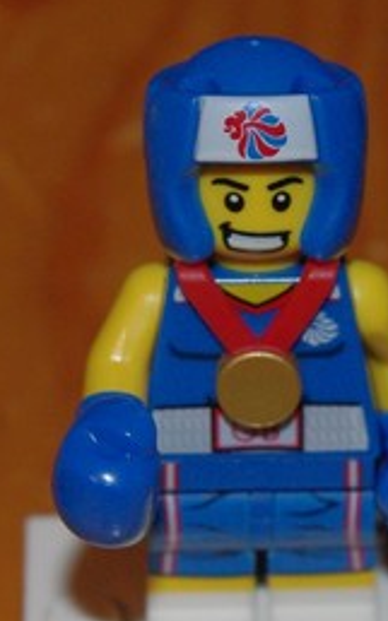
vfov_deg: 11.0
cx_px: 357
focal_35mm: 190
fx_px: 3218
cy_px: 400
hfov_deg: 6.9
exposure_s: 1/60
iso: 800
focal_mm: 40
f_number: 6.7
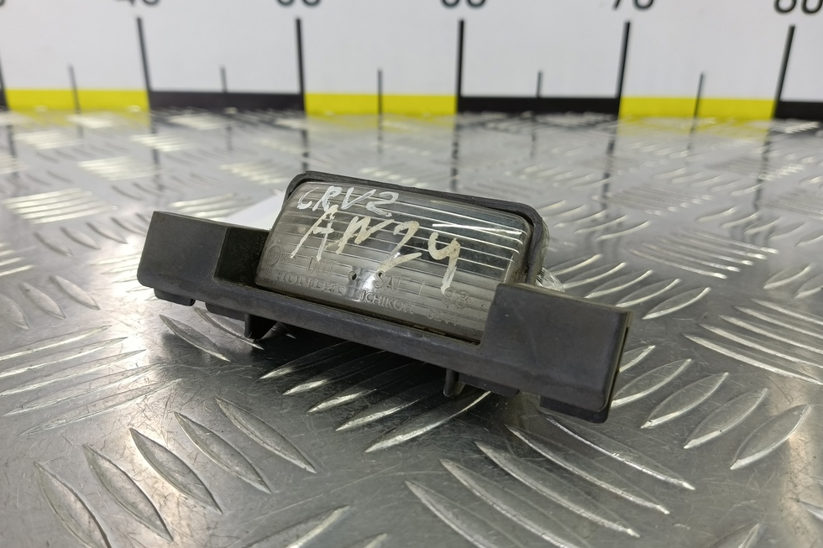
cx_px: 399
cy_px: 280
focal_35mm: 25
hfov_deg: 71.5
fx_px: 571
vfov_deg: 51.3
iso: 116
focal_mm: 4.11
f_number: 1.6
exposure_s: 1/50
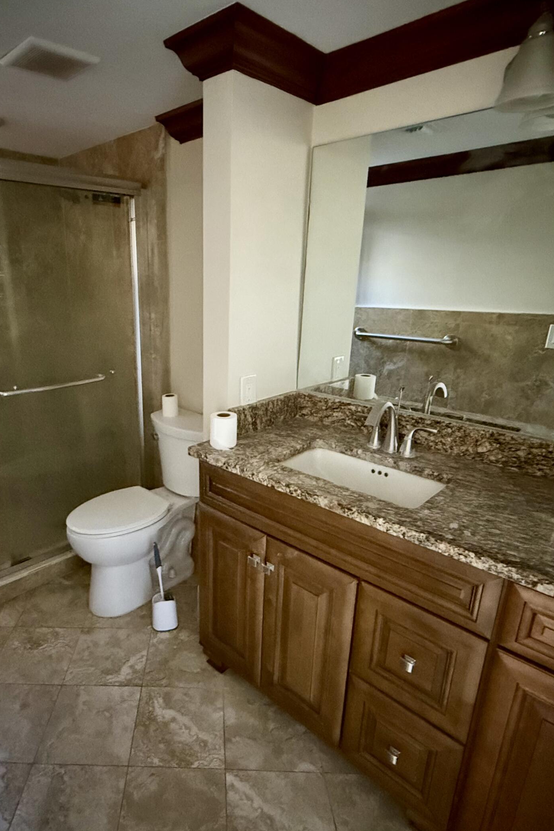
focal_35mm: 21
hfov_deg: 58.5
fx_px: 485
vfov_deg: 81.2
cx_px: 199
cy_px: 428
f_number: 2.2
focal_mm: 2.22
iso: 1600
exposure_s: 1/32
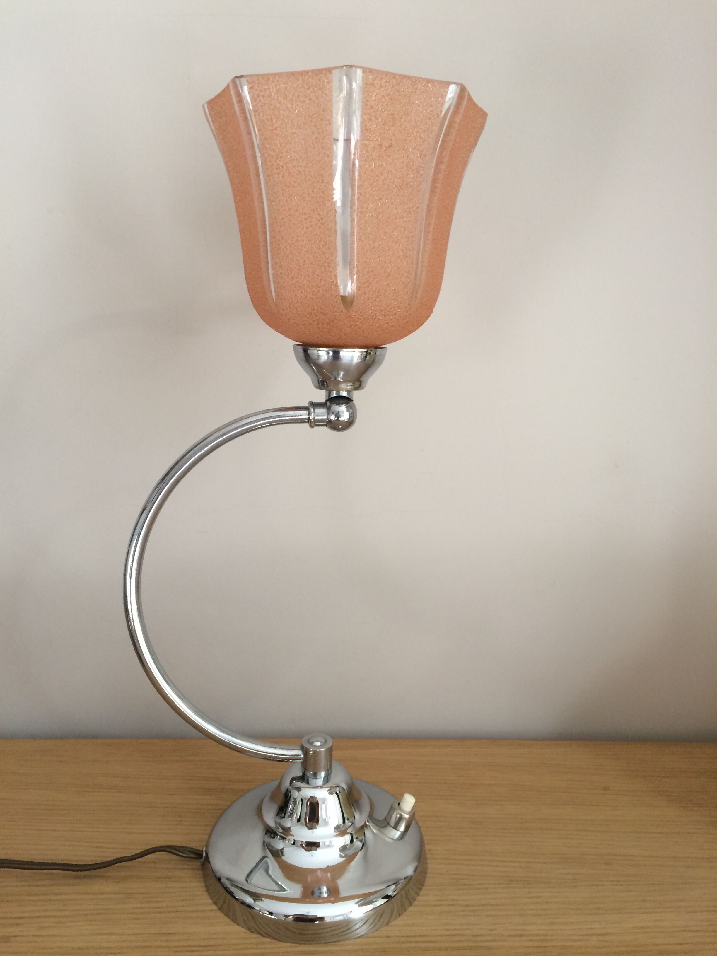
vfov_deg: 61.7
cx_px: 358
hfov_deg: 48.2
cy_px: 478
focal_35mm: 29
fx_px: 801
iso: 64
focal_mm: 4.15
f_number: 2.2
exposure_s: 1/33
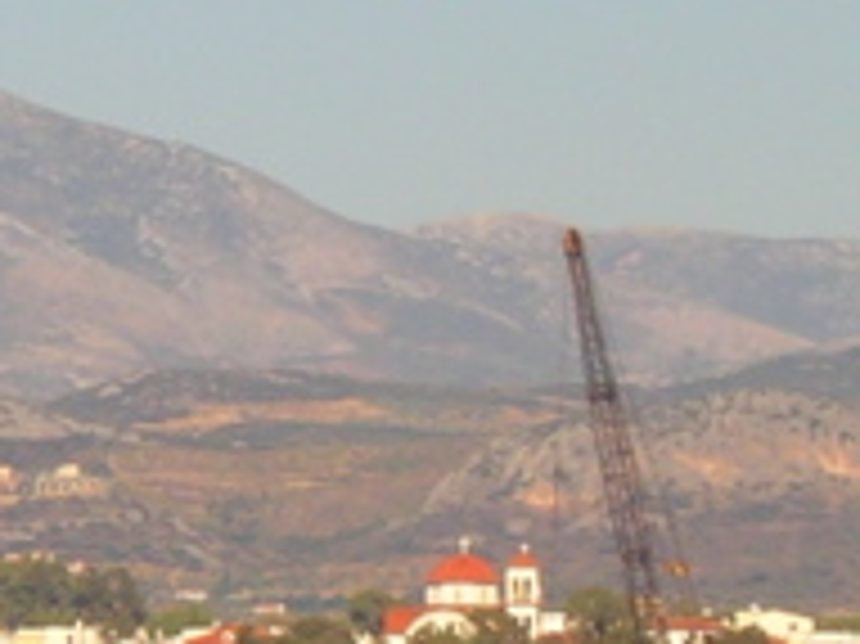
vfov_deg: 3.4
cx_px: -86
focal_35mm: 436
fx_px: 10825
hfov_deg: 4.5
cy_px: 567
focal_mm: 16
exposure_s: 1/125
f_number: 9.6
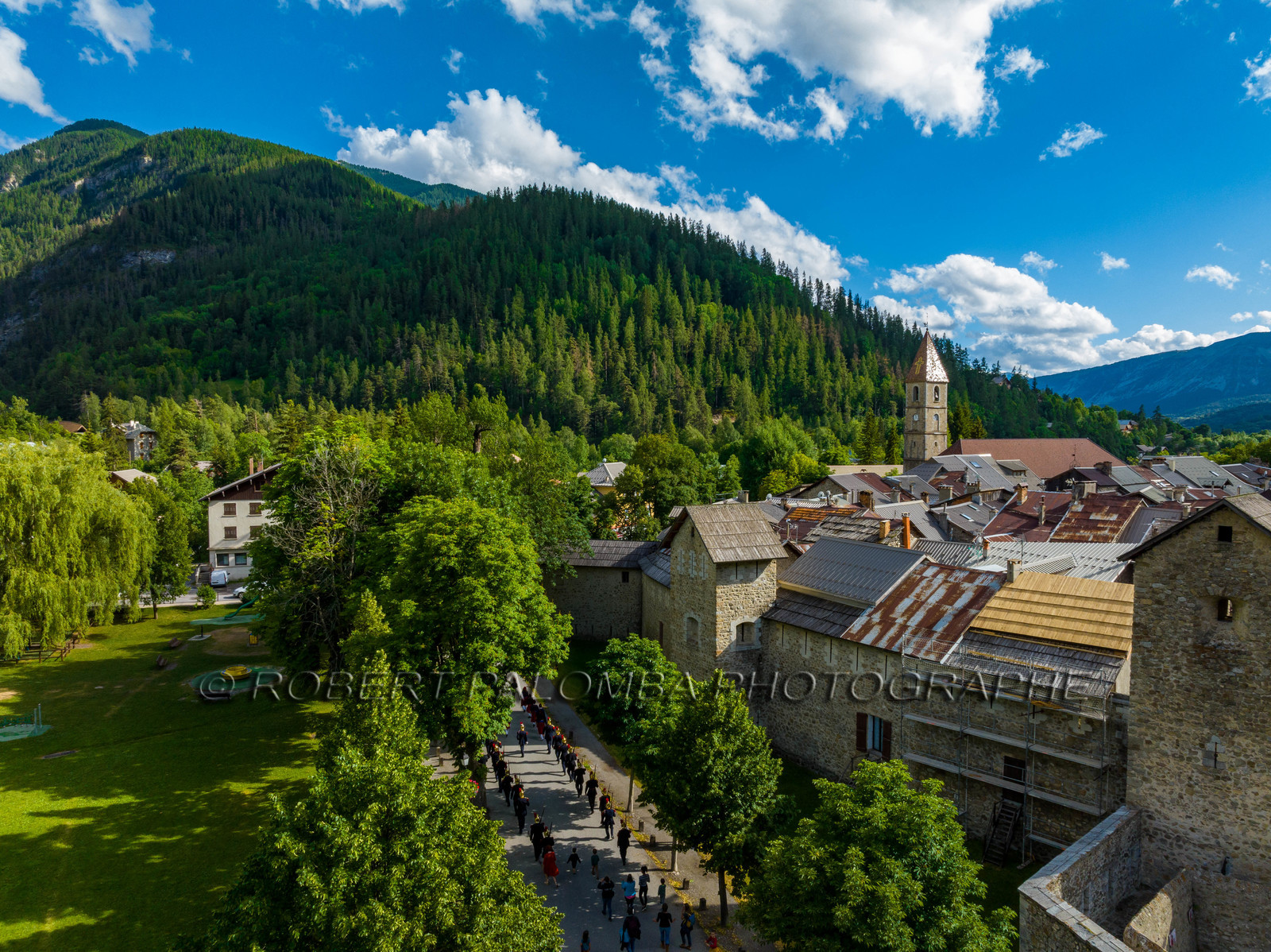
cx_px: 636
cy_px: 476
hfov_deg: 71.6
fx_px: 881
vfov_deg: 56.8
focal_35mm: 24
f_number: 11
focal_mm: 12.3
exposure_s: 1/160
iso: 200
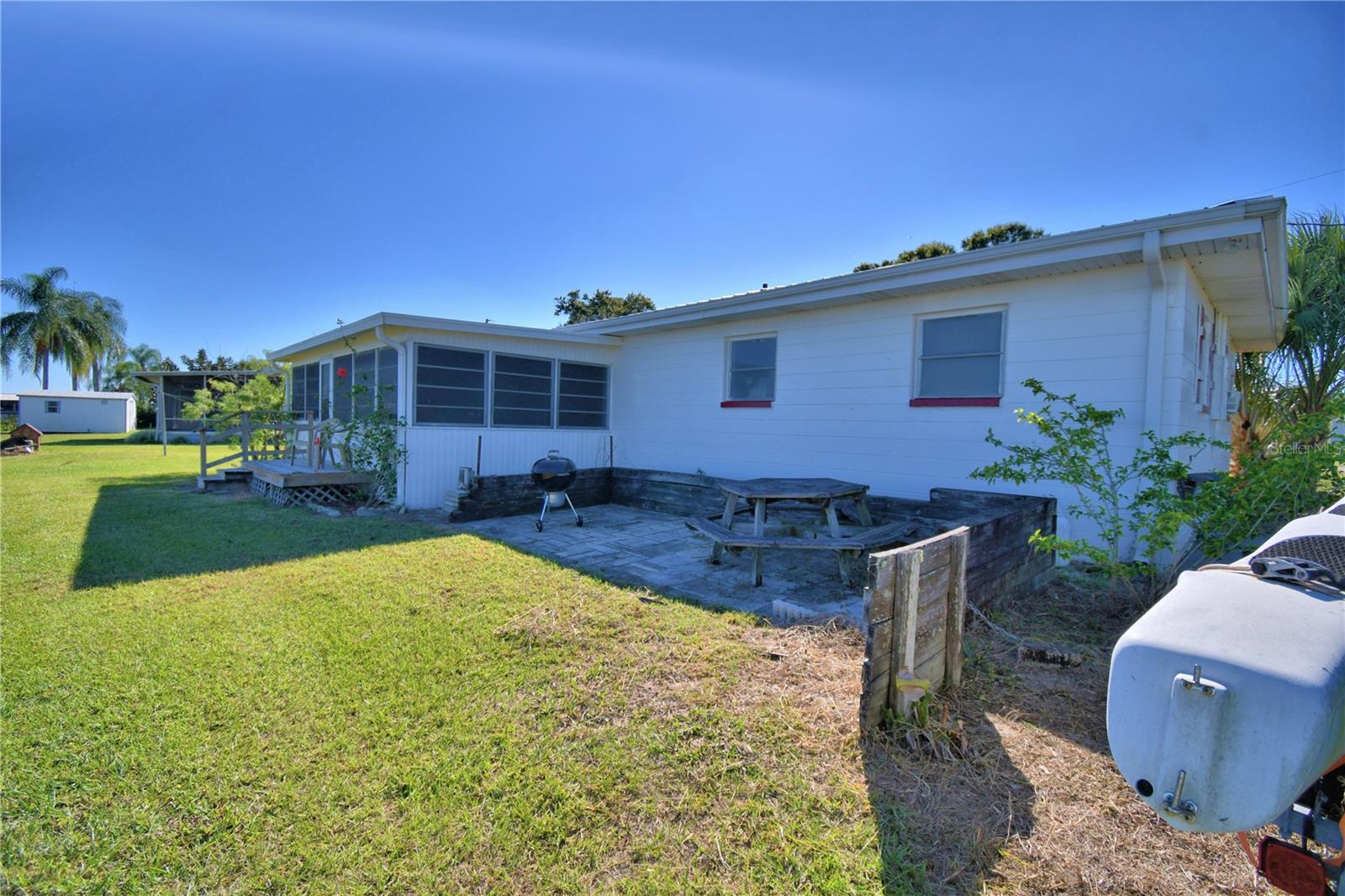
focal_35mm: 15
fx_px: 560
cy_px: 448
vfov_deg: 77.3
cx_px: 672
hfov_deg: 100.4
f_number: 4.5
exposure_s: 1/1250
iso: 100
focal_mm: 10
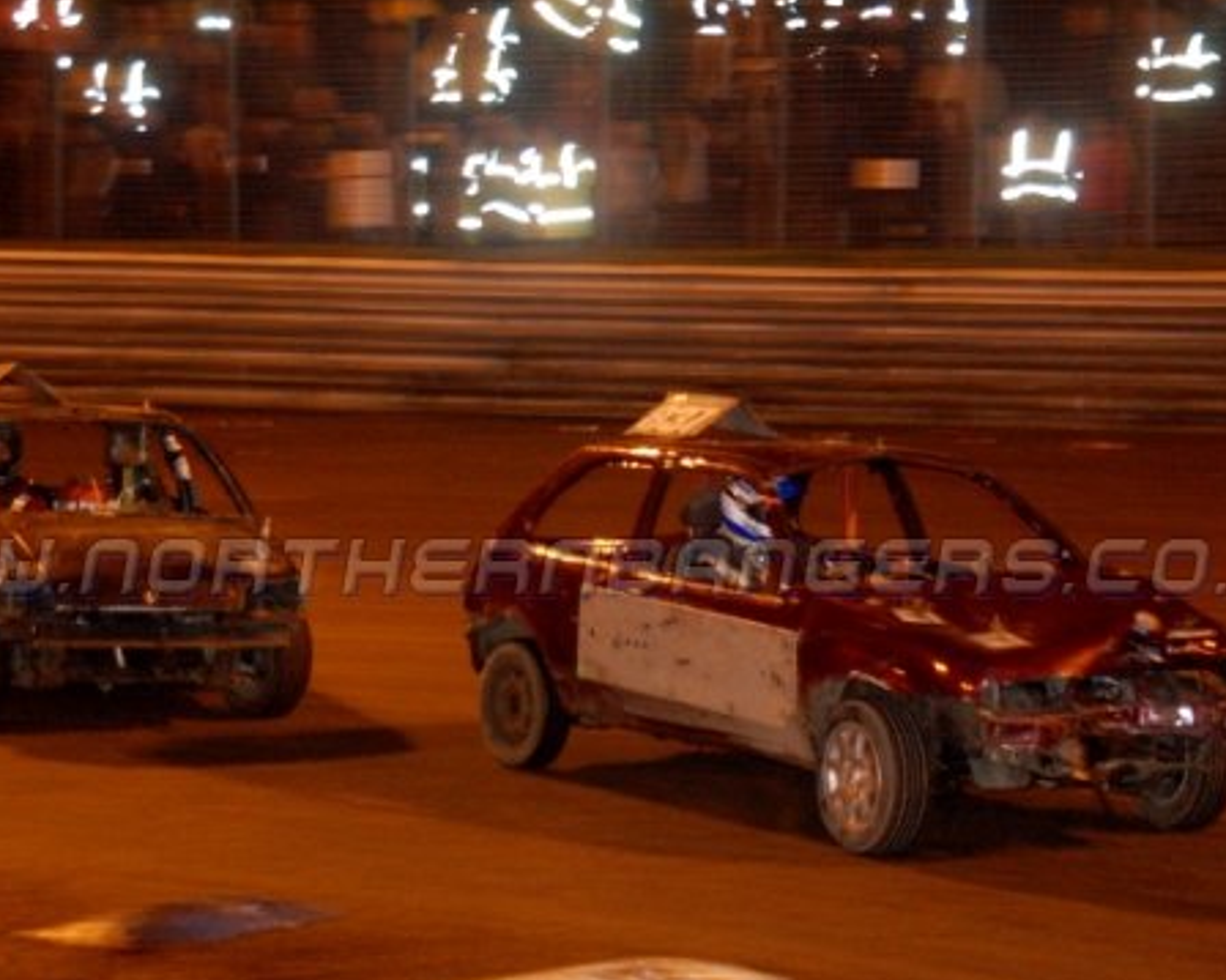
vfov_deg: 13.9
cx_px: 624
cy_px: 575
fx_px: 4014
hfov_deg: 17.4
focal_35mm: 111
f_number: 5.3
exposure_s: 1/60
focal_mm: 55
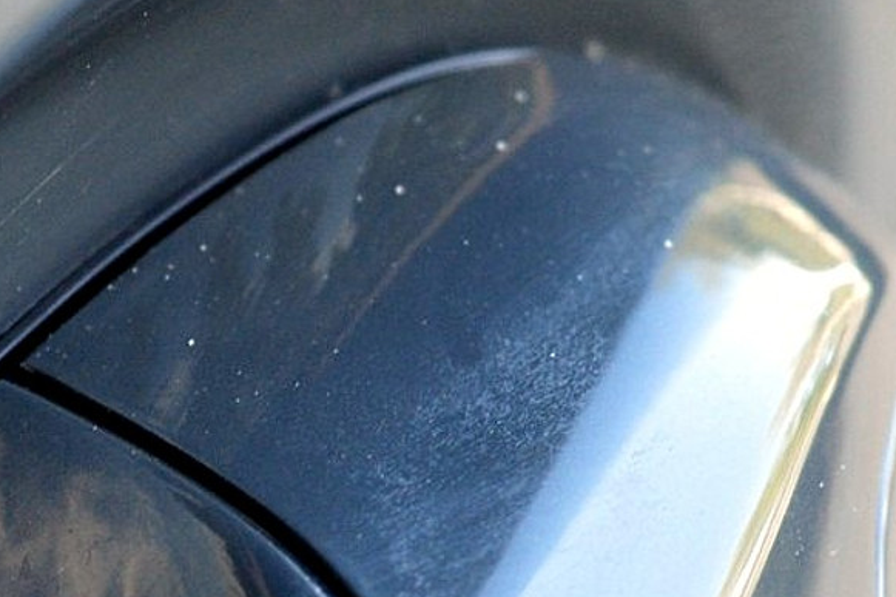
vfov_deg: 5.0
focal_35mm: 273
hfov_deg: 7.5
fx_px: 6784
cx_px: 216
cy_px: 674
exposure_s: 1/60
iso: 800
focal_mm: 55
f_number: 7.1
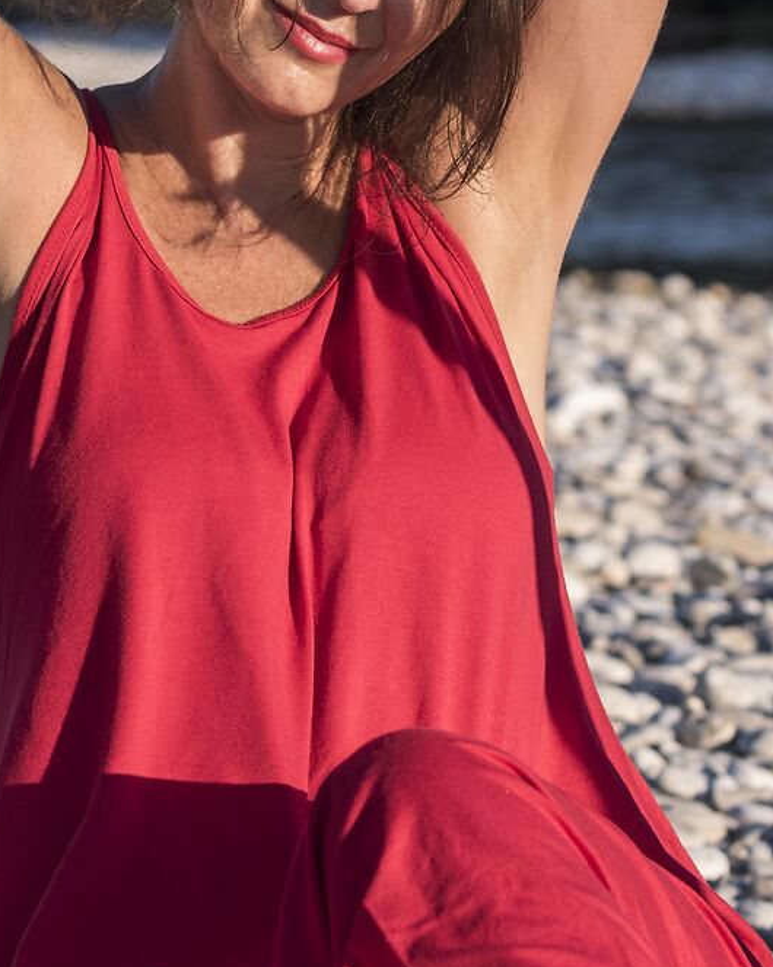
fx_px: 4864
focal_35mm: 170
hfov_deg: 9.1
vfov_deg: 11.3
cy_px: 636
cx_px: 333
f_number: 4.5
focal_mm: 50
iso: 250
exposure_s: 1/1000
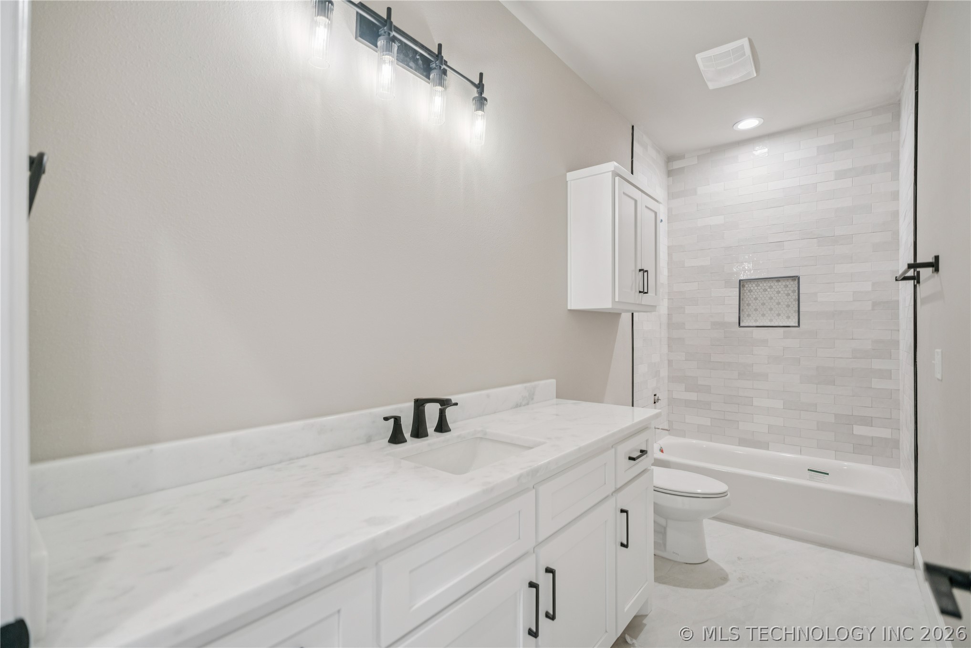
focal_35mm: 17
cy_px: 324
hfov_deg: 94.6
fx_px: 448
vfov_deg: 71.7
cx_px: 486
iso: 800
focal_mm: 16.6
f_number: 2.8
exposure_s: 1/250
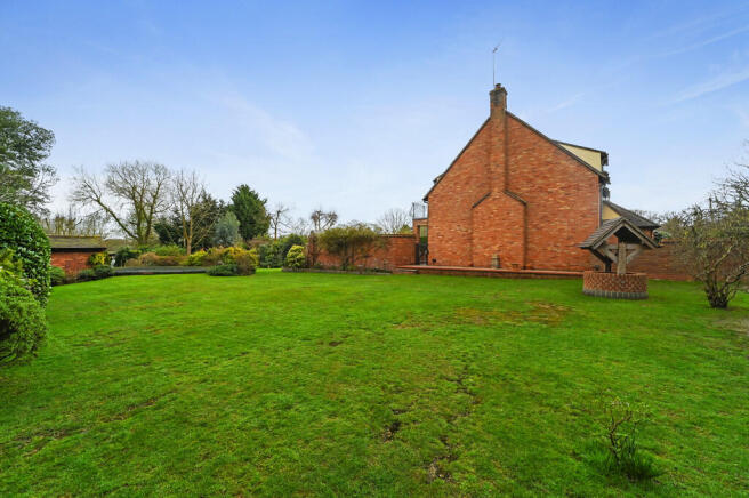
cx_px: 374
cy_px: 249
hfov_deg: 104.3
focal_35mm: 14
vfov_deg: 81.1
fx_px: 291
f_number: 8
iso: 500
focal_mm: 14
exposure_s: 1/500
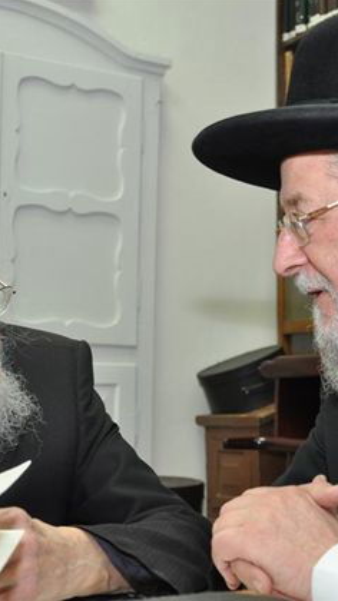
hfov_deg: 18.0
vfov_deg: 31.4
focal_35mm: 67
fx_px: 1068
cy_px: 298
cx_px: 203
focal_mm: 28
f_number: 5
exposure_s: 1/60
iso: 640
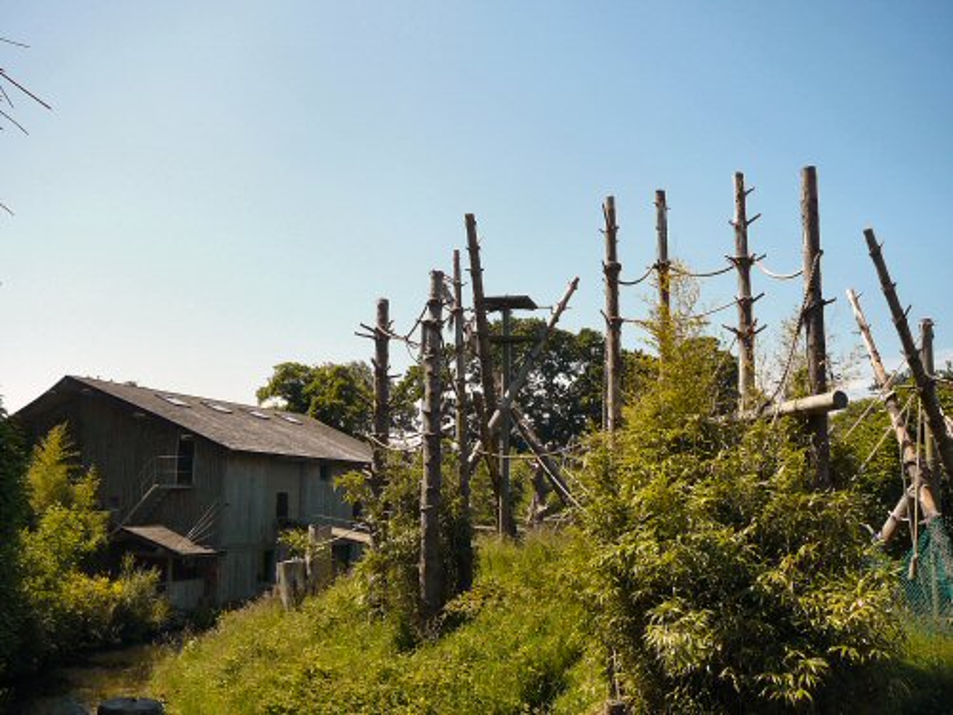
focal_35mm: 35
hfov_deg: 52.6
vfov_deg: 40.7
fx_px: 964
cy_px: 358
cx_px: 476
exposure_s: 1/800
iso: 80
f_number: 2.8
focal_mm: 5.2
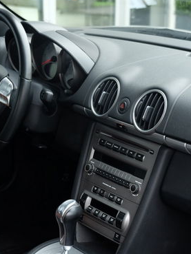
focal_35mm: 76
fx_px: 559
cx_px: 124
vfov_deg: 25.5
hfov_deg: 19.3
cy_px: 171
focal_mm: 25.4
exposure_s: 1/34
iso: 800
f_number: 3.2
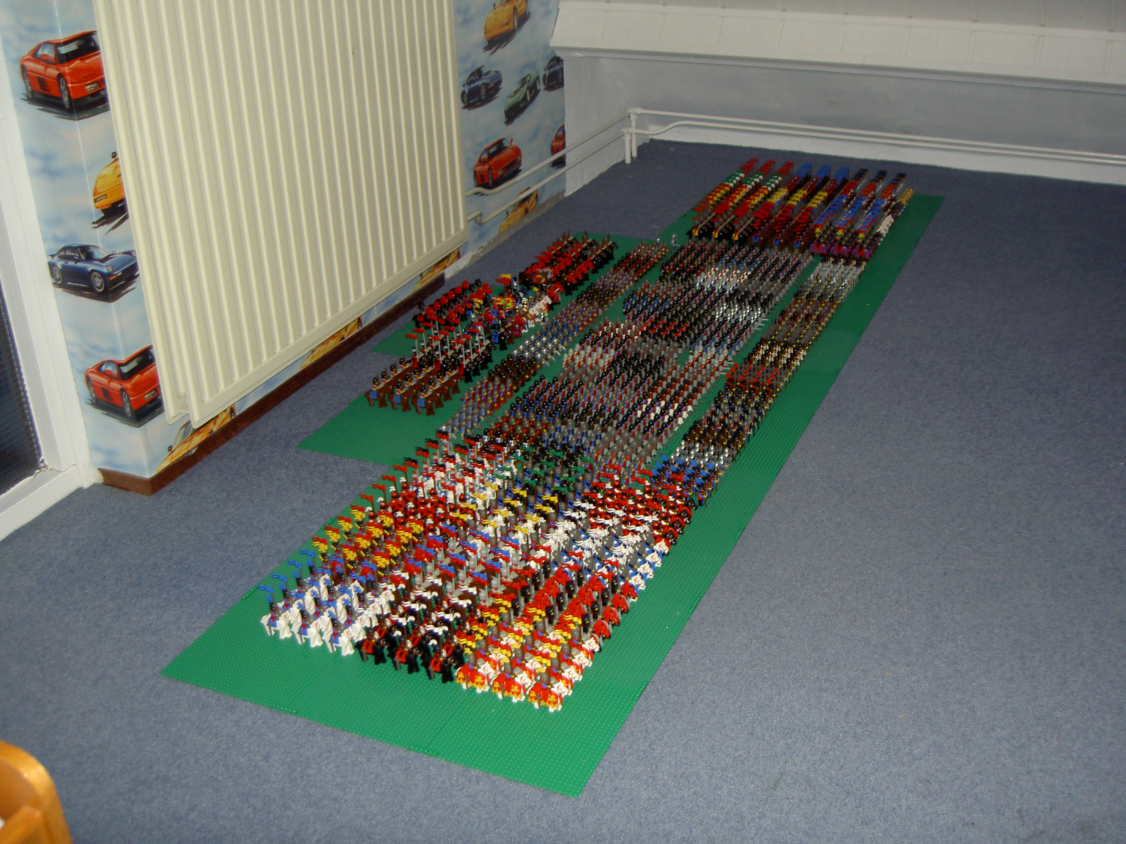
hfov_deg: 47.9
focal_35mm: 39
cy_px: 422
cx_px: 563
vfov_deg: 36.8
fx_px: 1269
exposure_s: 1/60
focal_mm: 8
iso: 100
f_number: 2.8
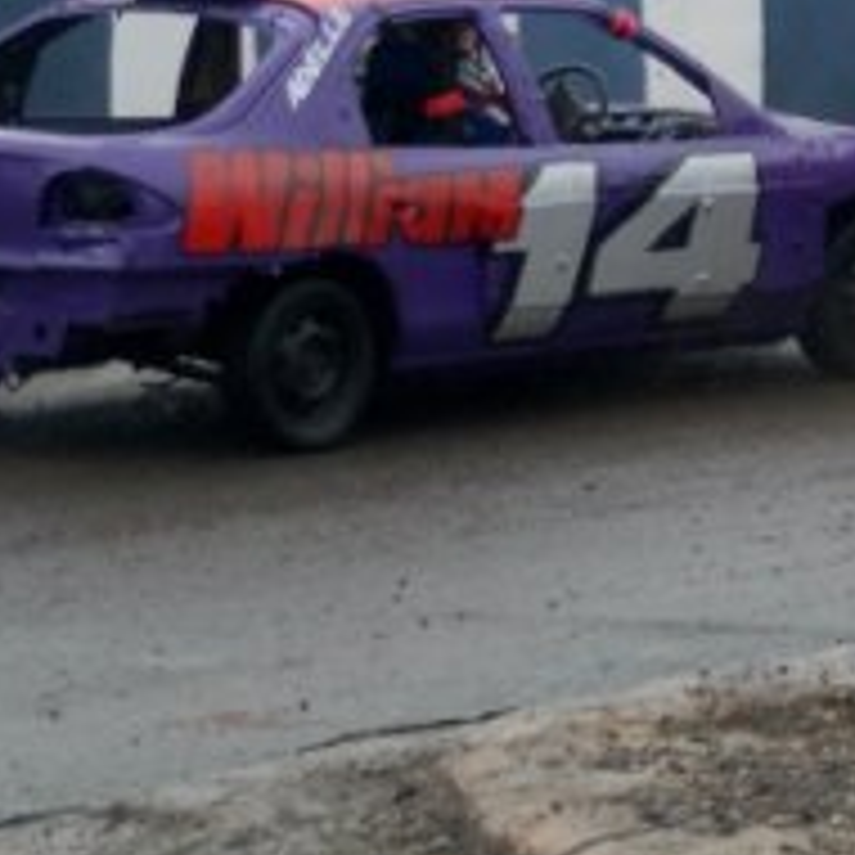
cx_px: 968
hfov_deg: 7.4
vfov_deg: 7.4
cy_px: -58
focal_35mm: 236
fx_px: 6607
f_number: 5.3
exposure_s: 1/500
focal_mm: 55
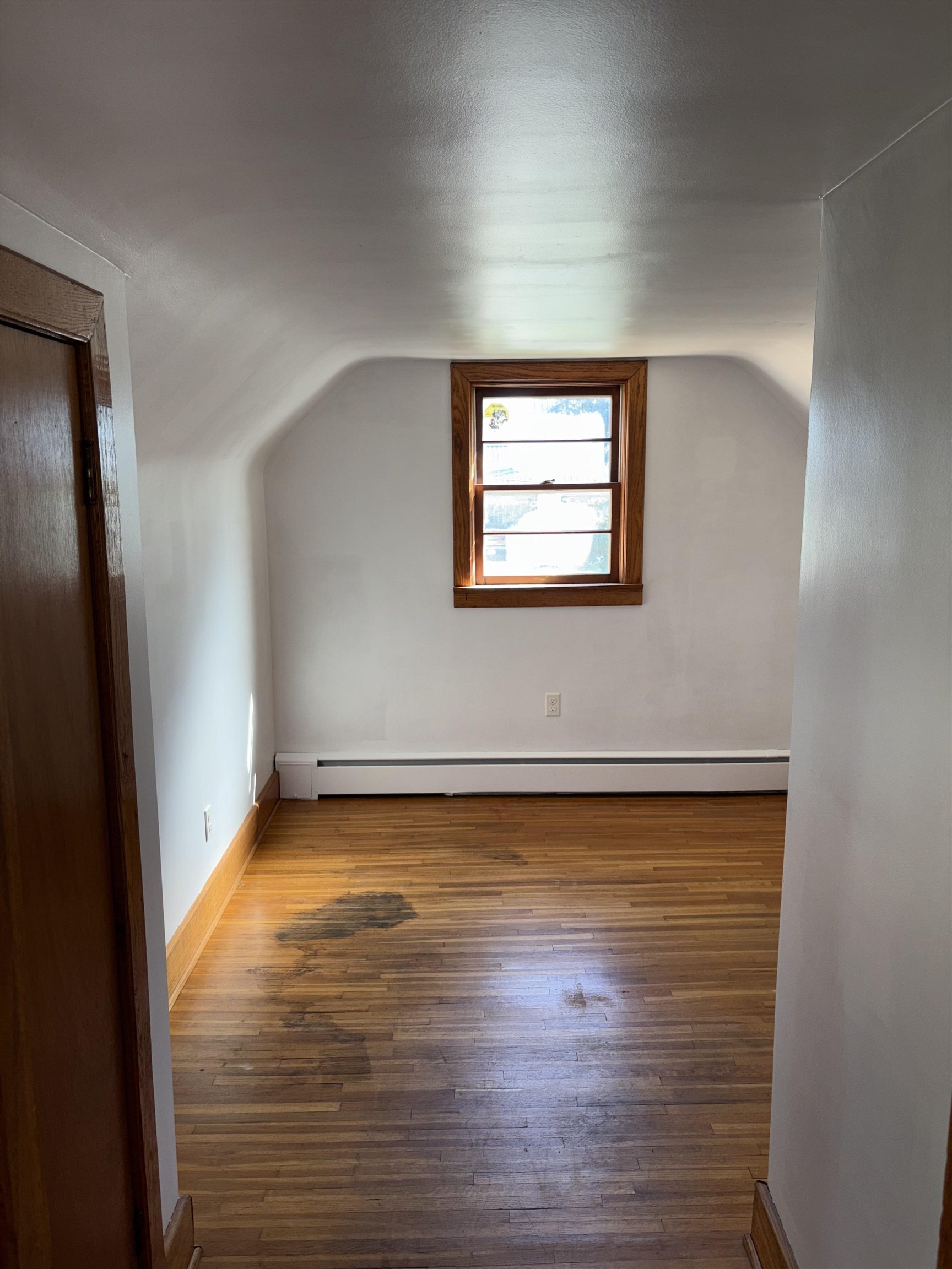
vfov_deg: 67.3
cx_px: 476
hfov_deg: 53.1
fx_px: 953
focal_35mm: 26
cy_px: 634
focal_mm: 5.96
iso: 32
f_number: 1.6
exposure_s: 1/44
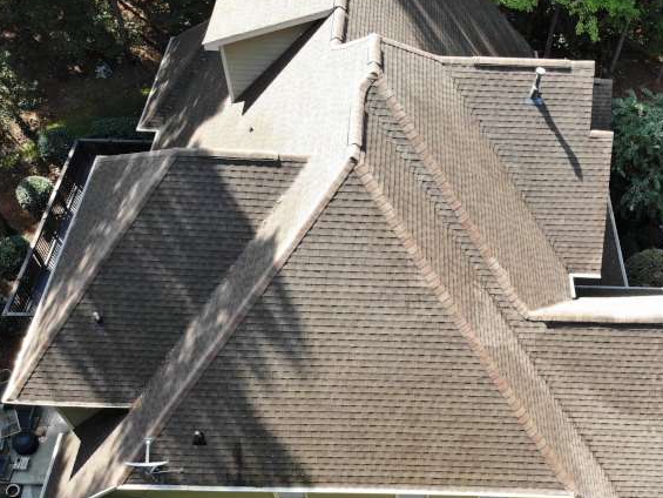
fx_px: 651
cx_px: 405
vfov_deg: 41.2
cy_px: 337
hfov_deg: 53.5
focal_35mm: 34
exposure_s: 1/122
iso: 100
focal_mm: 4.5
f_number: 2.8
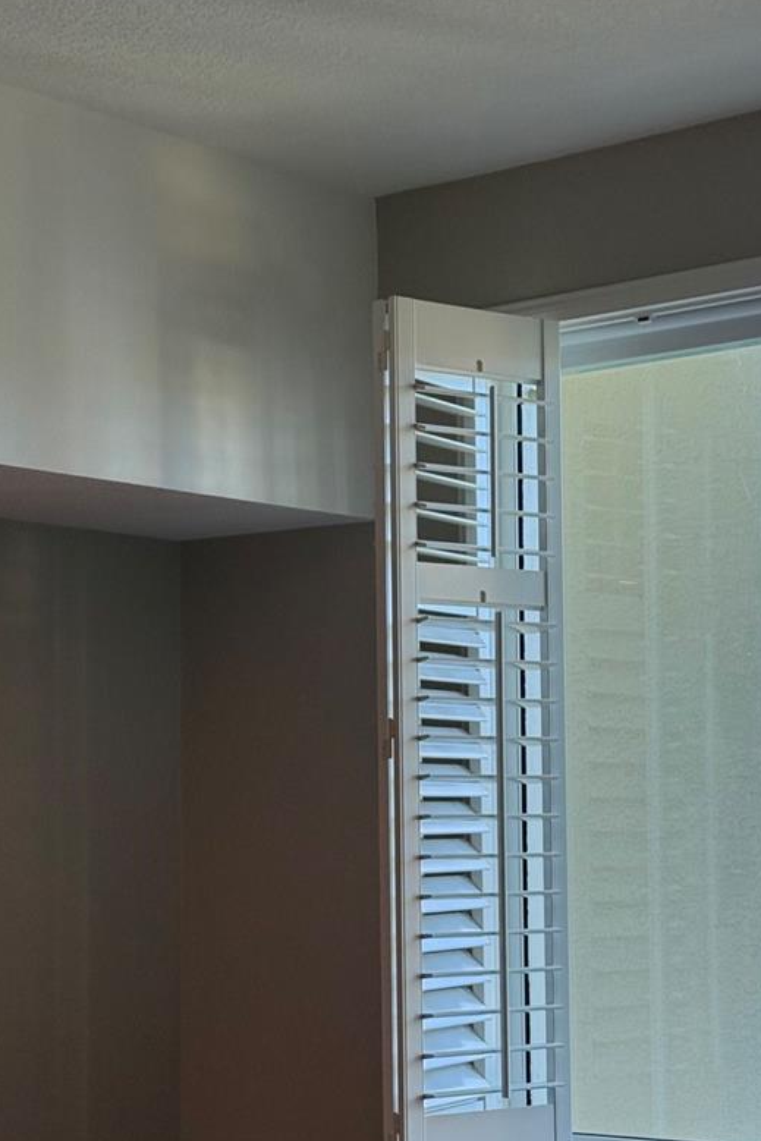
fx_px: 2440
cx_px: 418
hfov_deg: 17.7
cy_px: 698
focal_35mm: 77
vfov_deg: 26.2
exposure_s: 1/191
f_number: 1.78
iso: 80
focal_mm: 6.76
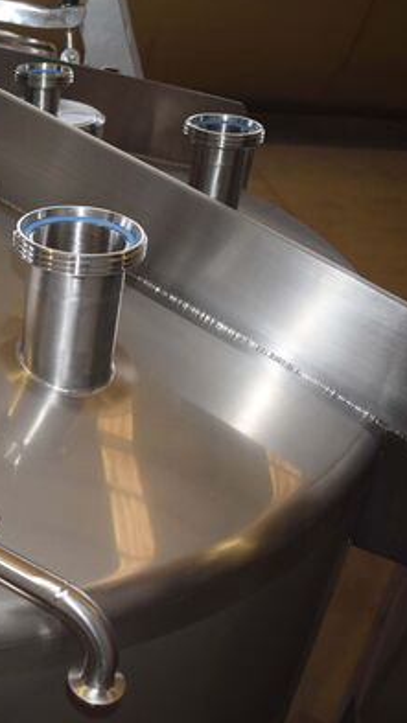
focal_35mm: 48
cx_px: -122
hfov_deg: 22.3
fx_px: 921
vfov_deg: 42.9
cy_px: 357
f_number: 4.5
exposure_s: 1/80
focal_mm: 20
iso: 800
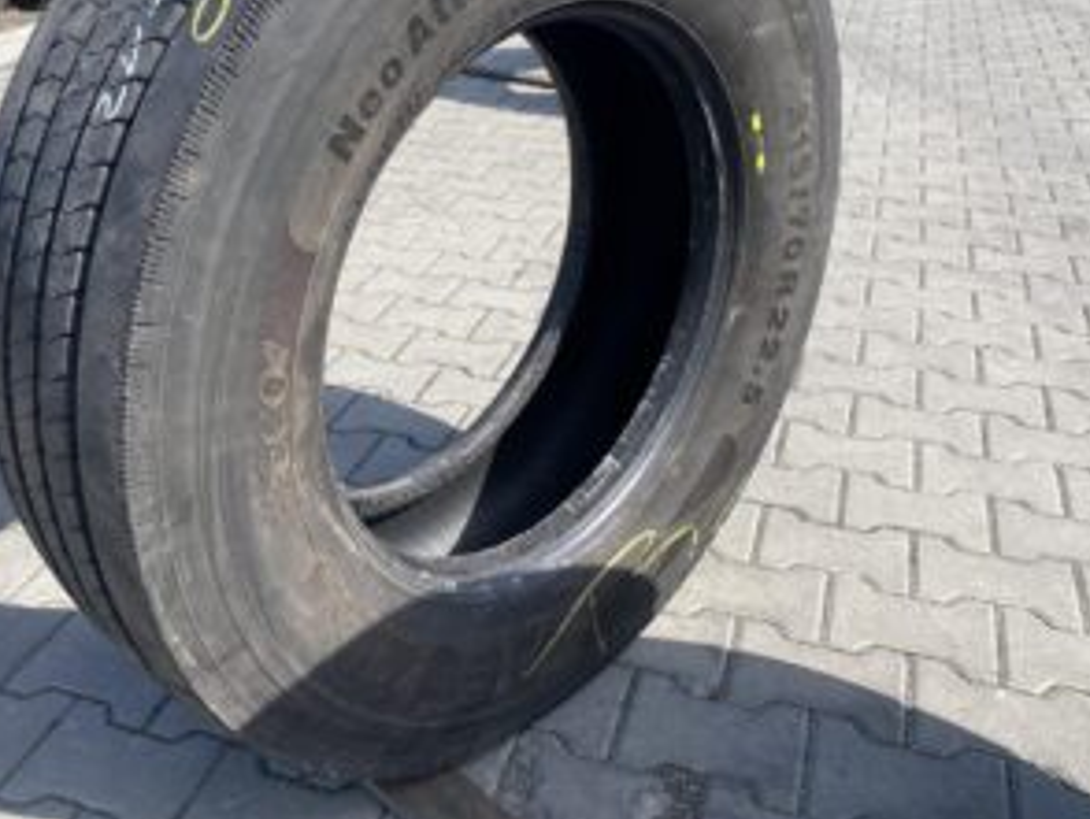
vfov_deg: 37.5
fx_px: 1198
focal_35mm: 38
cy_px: 291
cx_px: 404
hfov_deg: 48.4
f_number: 1.8
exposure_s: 1/1346
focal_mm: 4.25
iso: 32
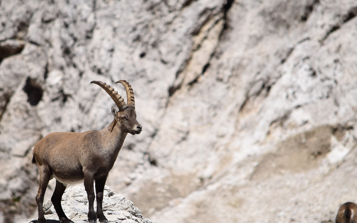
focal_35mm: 553
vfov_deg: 2.4
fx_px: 5381
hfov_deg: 3.8
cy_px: 115
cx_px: 157
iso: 100
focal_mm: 300
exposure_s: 1/640
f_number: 6.3
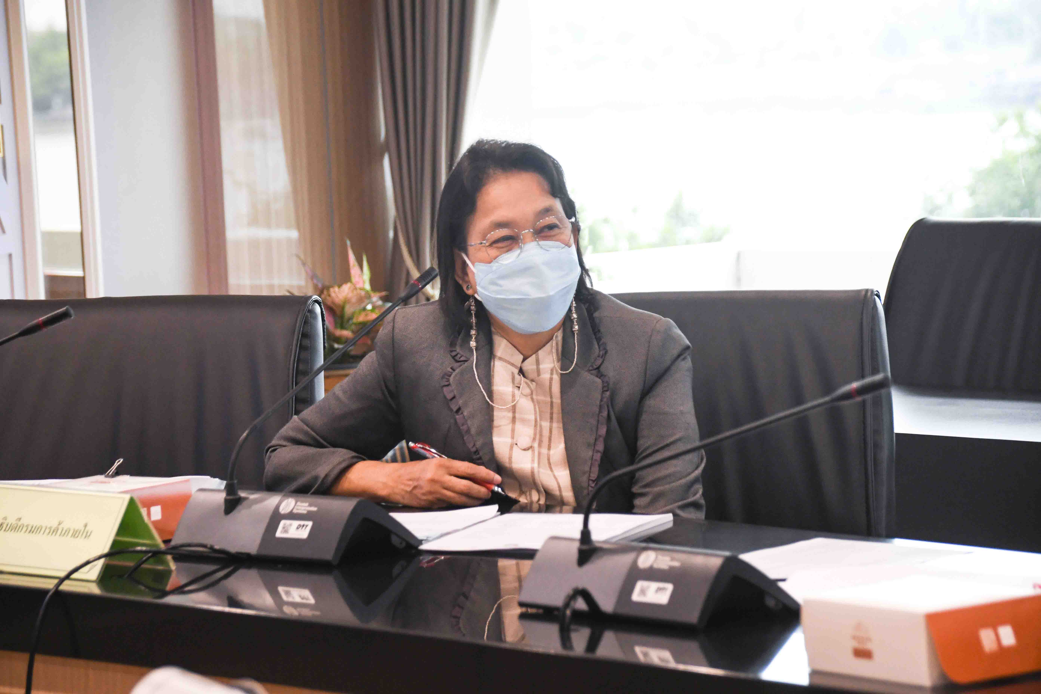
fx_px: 4540
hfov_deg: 13.1
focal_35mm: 157
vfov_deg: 8.7
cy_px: 347
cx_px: 520
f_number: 5.6
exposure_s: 1/200
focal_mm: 105
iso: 1600
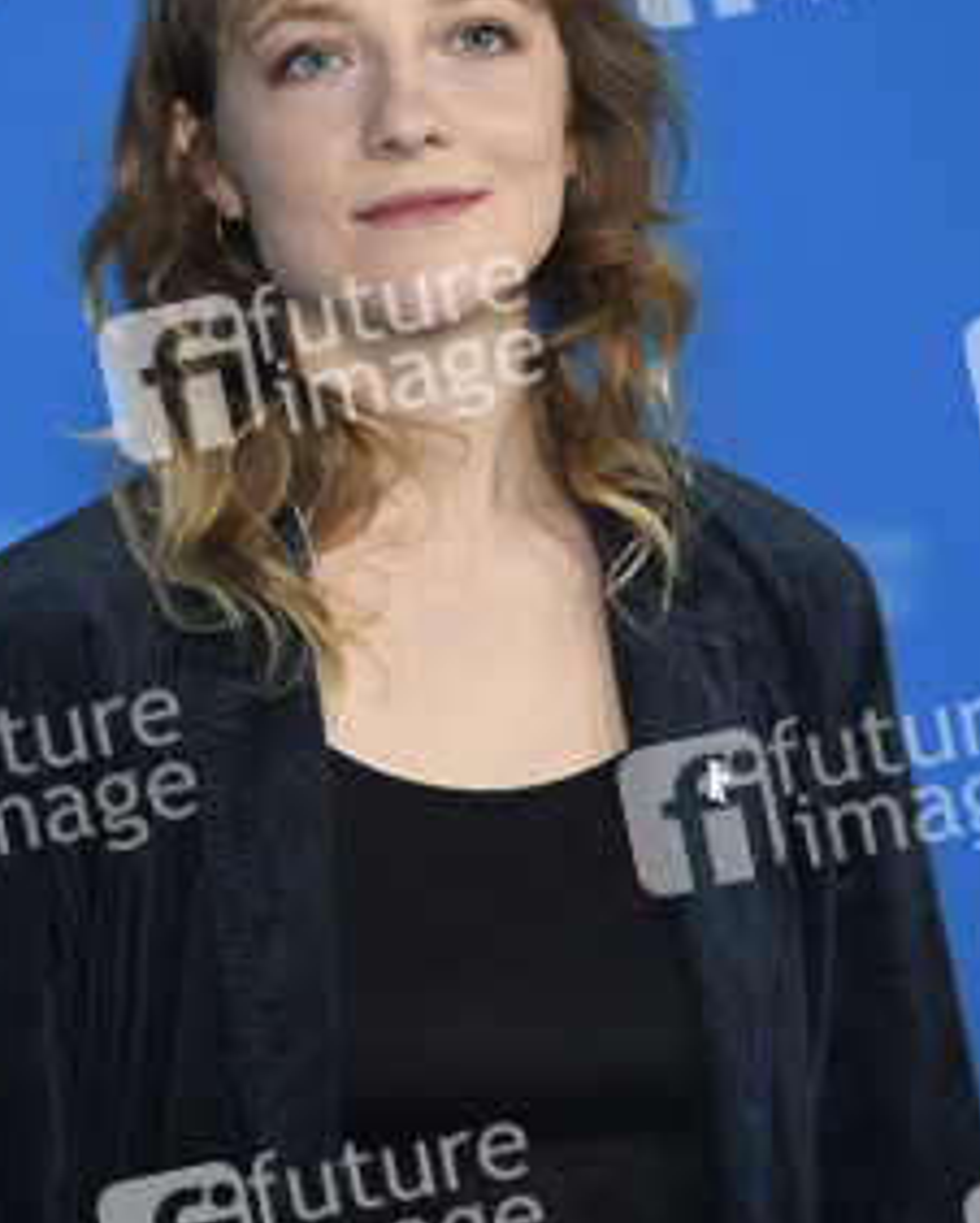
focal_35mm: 206
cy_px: 577
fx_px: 7461
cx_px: 447
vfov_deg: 9.4
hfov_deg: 7.5
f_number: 4
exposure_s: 1/400
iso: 640
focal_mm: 155
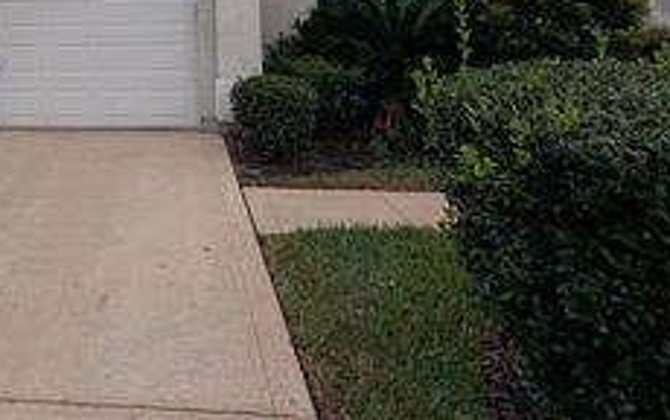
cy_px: -48
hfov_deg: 57.0
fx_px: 548
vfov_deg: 35.5
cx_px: 111
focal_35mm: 30
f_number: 2.2
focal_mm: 1.95
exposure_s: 1/698
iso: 49
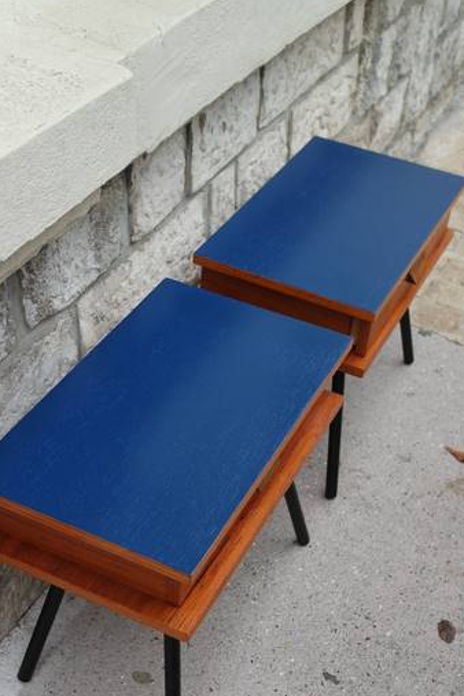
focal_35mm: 50
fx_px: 967
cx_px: 218
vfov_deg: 38.8
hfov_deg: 27.0
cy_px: 497
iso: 200
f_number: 3.5
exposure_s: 1/50
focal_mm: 22
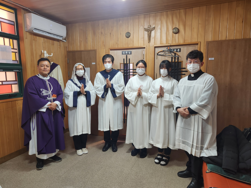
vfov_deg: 58.9
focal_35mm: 23
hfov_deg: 73.9
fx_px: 167
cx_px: 126
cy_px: 94
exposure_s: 1/120
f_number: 1.8
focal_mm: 5.4
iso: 100
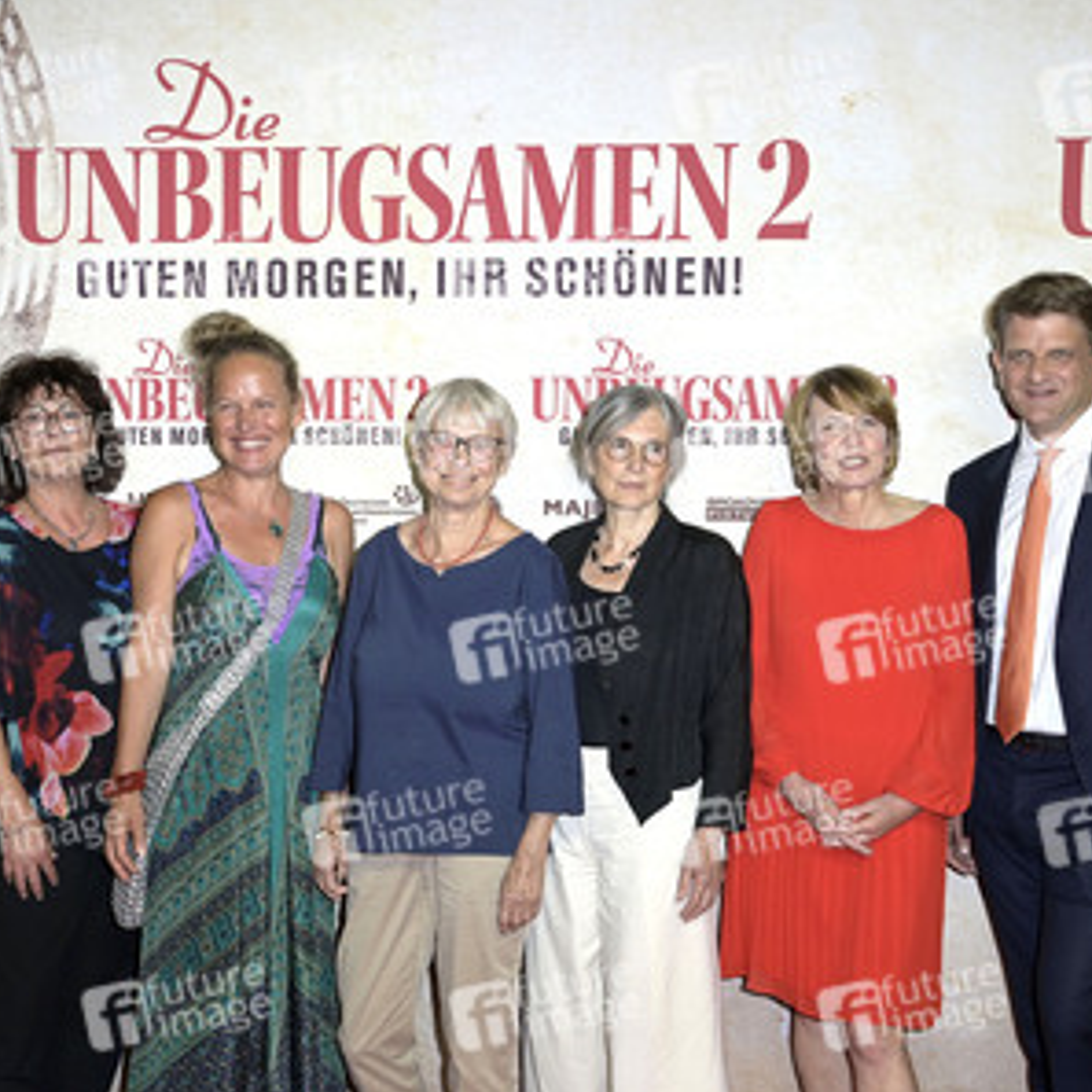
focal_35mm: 49
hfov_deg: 34.6
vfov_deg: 34.7
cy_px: 548
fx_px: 1749
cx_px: 447
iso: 1000
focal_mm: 38
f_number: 5.6
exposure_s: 1/250
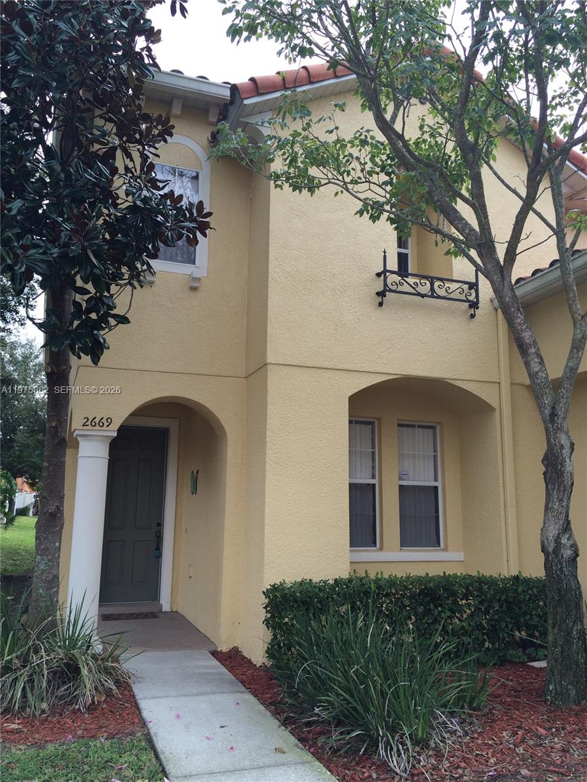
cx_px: 294
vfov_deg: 61.7
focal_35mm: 29
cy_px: 391
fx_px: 656
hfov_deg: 48.2
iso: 32
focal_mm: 4.15
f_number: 2.2
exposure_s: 1/423
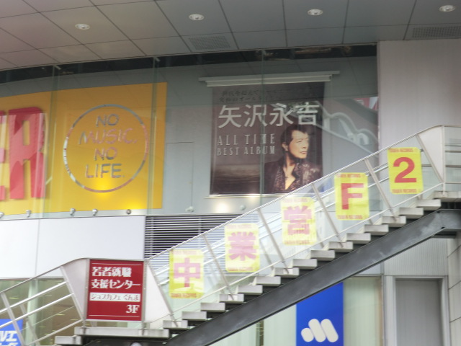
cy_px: 173
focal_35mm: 65
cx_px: 230
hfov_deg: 29.8
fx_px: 866
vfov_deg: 22.6
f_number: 4.4
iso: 80
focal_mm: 11.6
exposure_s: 1/80
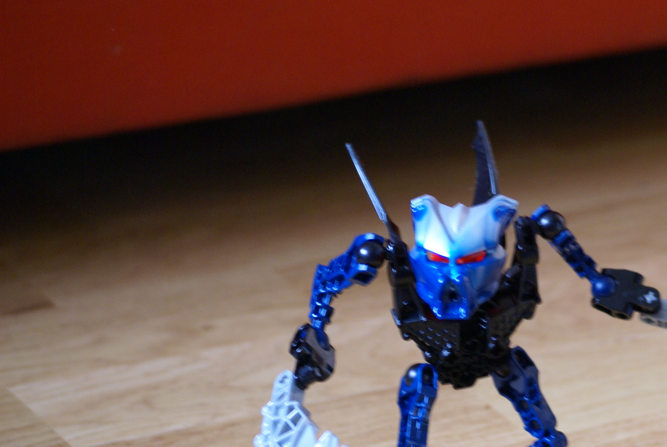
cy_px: 278
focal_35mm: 149
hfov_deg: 13.7
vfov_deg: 9.2
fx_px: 2764
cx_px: 453
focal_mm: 70
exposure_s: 1/30
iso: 400
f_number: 4.5
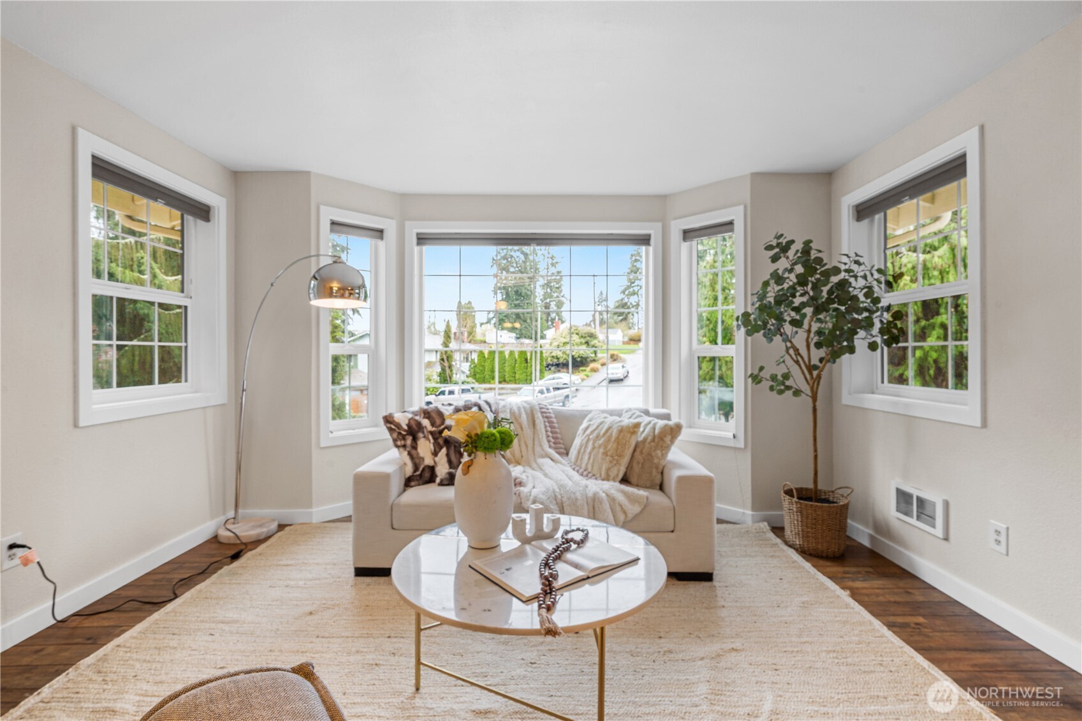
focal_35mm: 16
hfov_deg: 96.7
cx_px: 541
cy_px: 360
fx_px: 481
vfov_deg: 73.7
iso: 100
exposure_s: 1/1.67
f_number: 11
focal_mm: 16
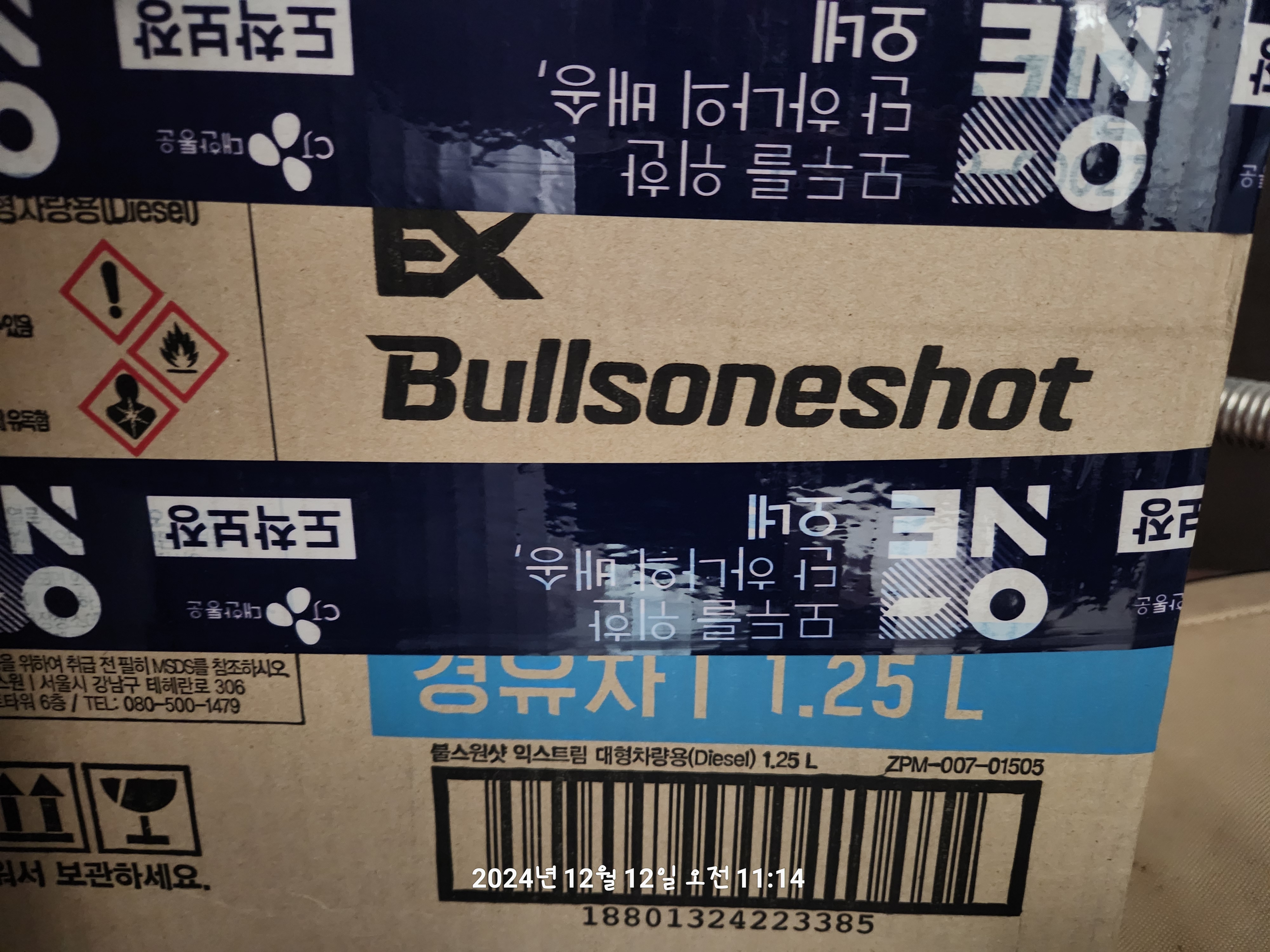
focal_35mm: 23
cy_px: 476
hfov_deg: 73.9
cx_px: 635
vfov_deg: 58.9
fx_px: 844
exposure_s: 1/13
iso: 1250
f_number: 1.8
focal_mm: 5.4
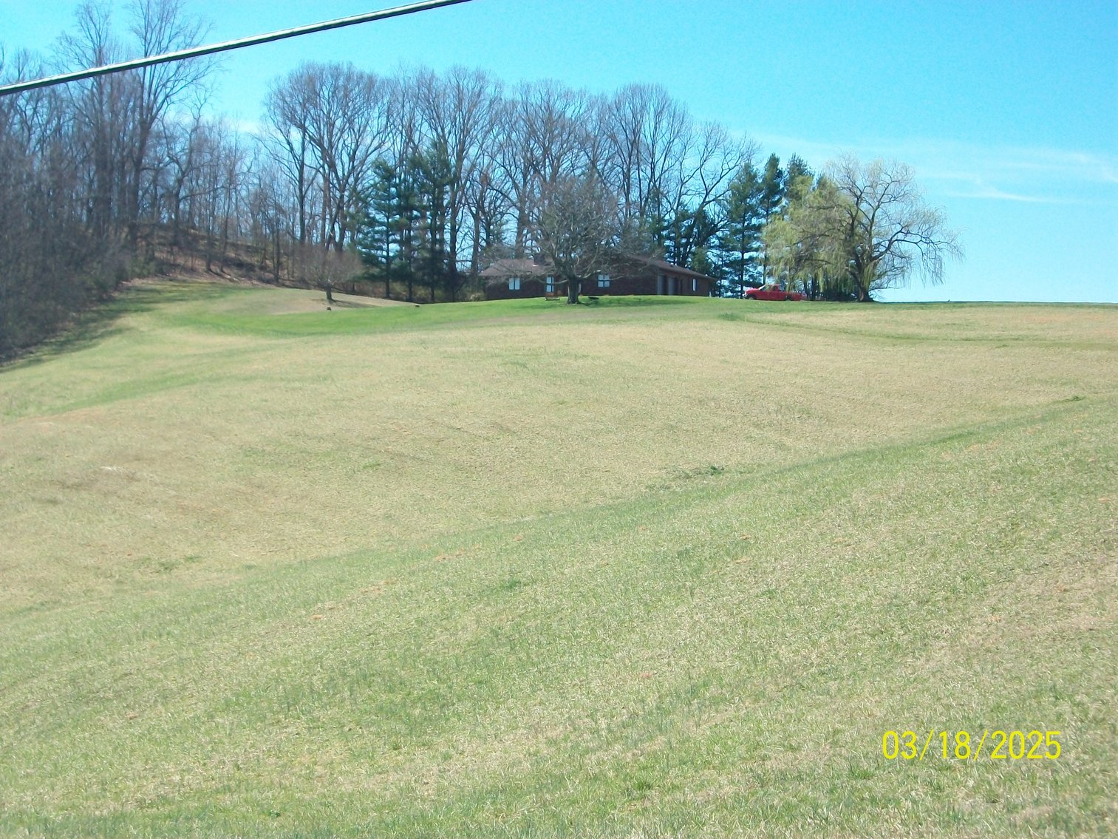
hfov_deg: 29.4
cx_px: 559
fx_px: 2132
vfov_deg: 22.3
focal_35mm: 66
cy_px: 420
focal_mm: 11
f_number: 4.1
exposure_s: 1/400
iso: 80
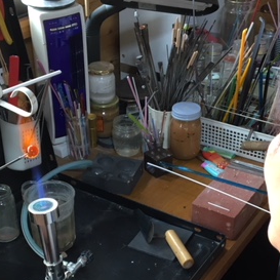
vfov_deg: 28.3
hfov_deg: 28.6
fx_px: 549
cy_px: 202
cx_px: 154
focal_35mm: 60
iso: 50
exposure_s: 1/30
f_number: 2.2
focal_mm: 4.15
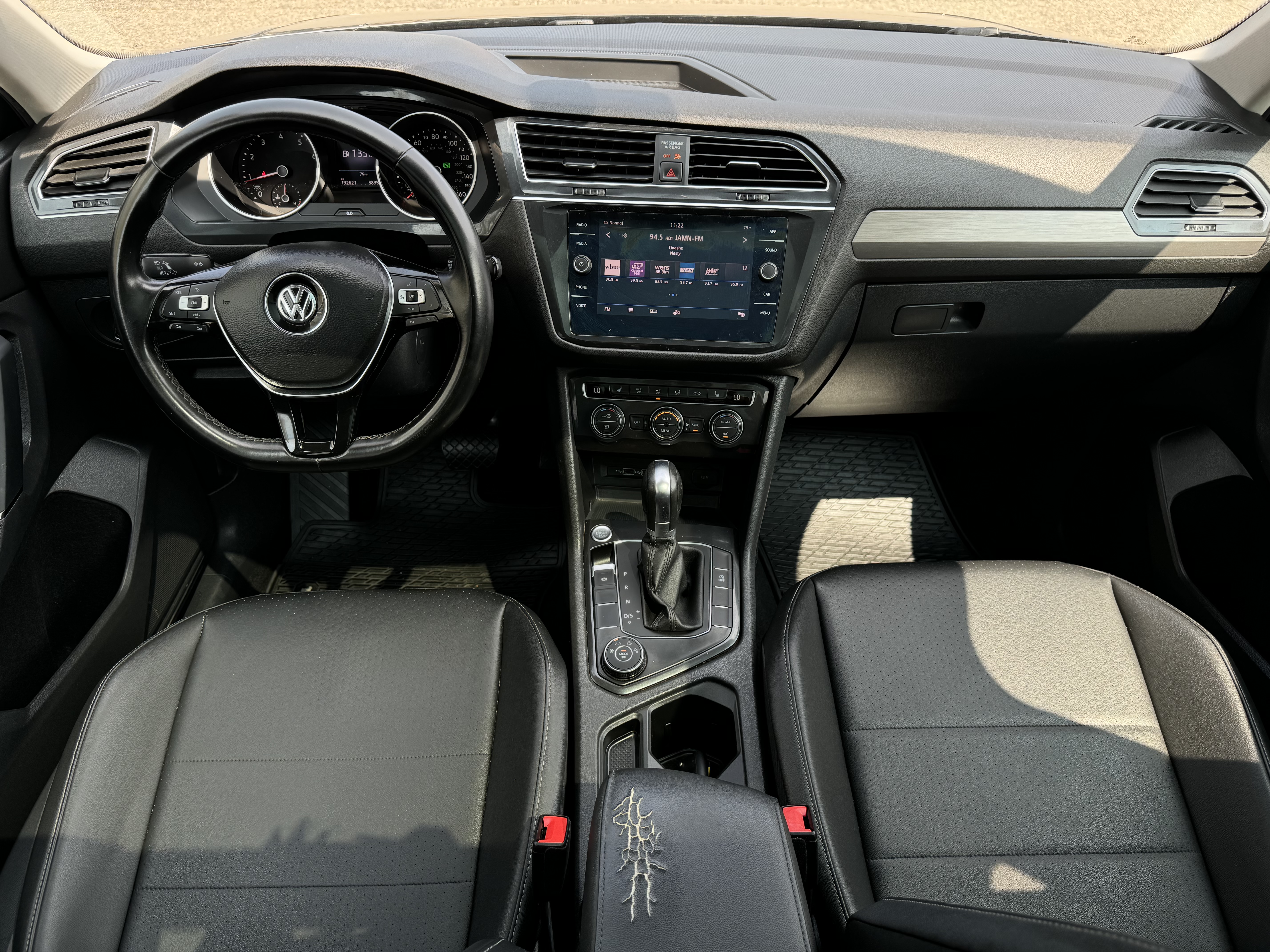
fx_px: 881
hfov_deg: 71.6
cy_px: 476
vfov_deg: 56.8
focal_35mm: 24
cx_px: 635
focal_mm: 6.76
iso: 80
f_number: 1.78
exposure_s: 1/318
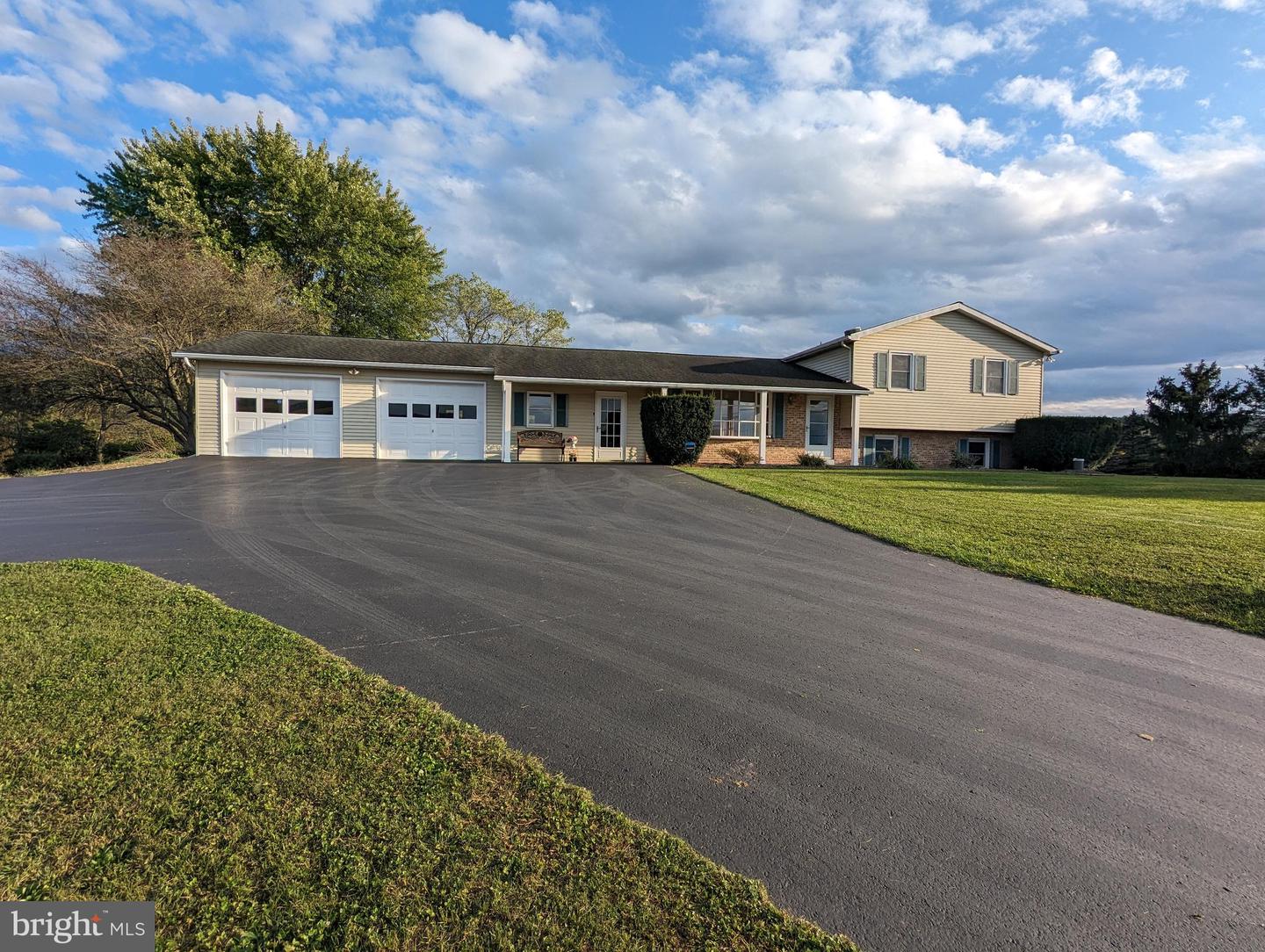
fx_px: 585
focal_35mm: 16
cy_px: 476
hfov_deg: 94.4
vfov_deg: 78.2
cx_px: 632
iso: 49
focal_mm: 2.35
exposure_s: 1/1256
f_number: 2.2
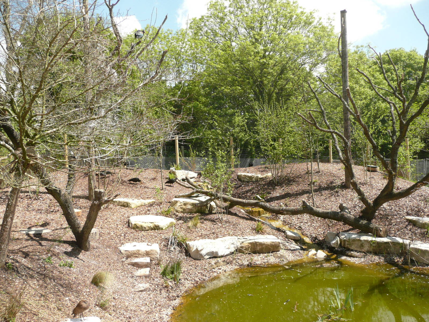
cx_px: 214
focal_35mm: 28
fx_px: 347
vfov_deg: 49.7
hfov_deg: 63.4
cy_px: 161
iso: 100
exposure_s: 1/400
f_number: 3.3
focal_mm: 4.6
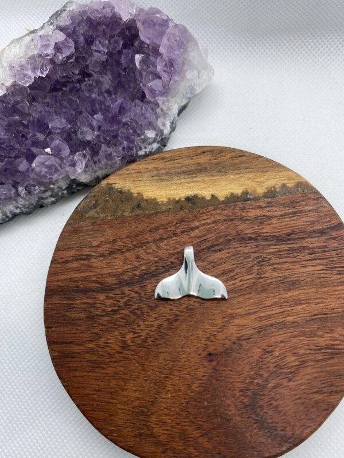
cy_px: 229
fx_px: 345
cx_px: 172
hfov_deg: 53.1
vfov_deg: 67.3
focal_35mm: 26
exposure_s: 1/163
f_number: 1.8
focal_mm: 4.25
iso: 32
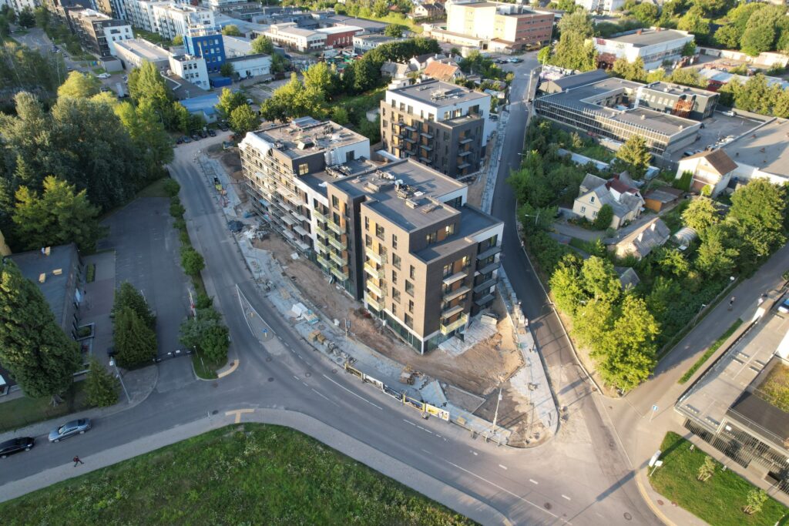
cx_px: 394
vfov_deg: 57.2
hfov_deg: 78.6
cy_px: 263
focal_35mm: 22
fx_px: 482
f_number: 2.8
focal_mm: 8.38
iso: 130
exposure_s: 1/250
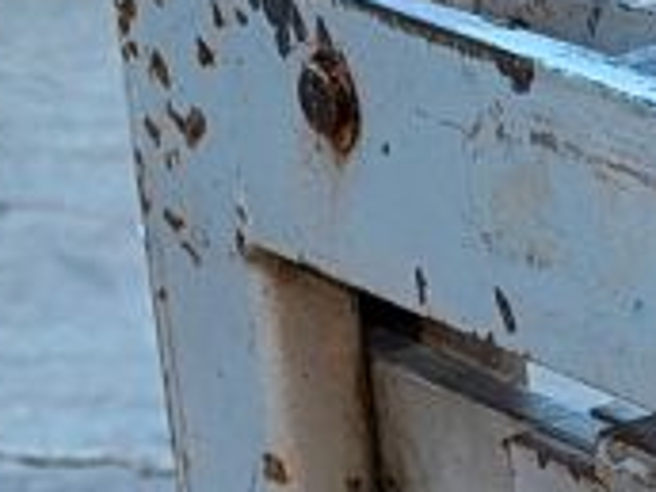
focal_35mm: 335
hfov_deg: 5.8
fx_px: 6349
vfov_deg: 4.2
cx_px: 1255
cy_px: 1636
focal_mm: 6.76
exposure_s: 1/50
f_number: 1.78
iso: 50
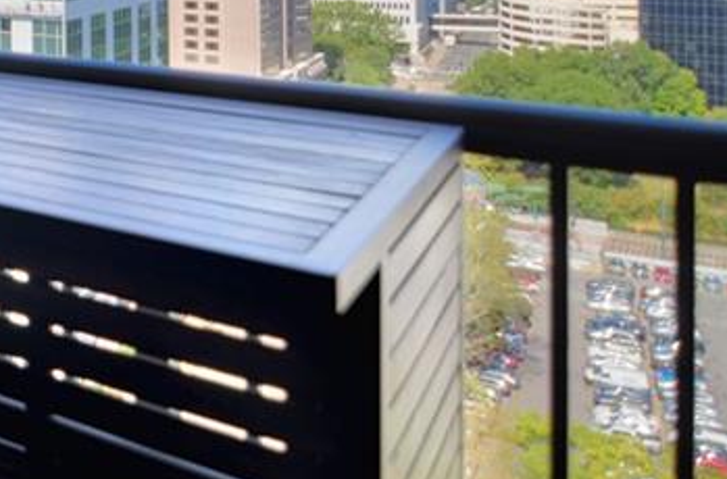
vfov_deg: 24.4
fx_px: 975
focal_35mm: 48
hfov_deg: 28.8
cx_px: -321
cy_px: -128
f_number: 2.8
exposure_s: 1/640
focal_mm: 11
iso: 100
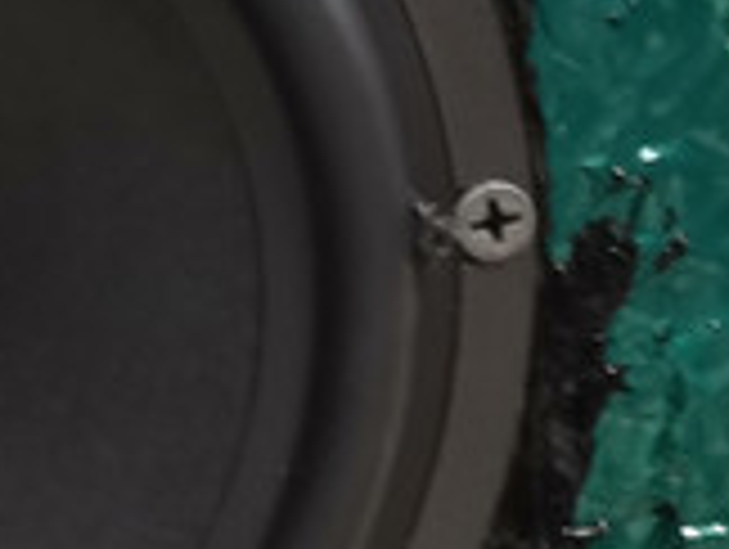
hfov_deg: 14.5
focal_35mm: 120
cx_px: -576
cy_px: 351
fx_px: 2531
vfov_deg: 12.4
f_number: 1.8
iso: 800
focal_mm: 4.75
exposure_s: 1/25
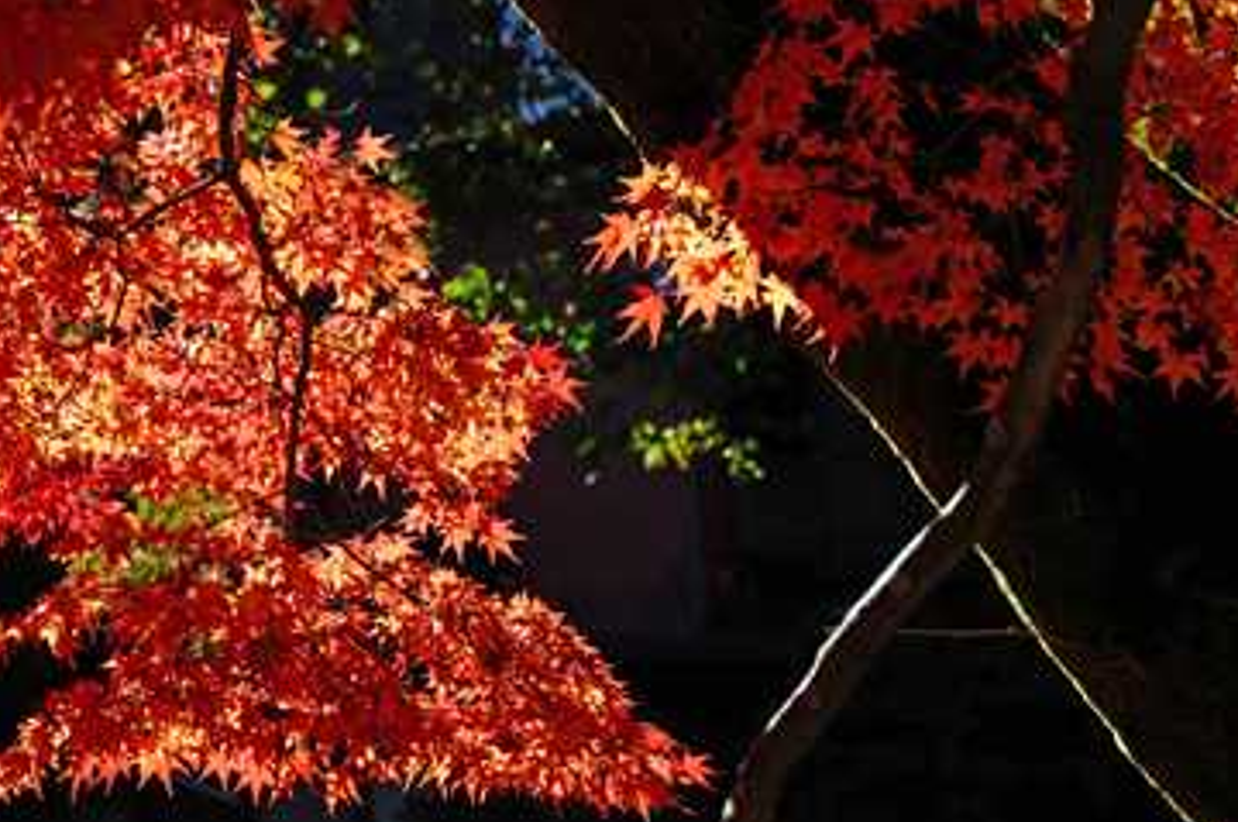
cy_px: 396
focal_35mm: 200
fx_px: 6868
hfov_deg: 10.3
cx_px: 567
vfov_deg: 6.8
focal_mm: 120
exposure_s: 1/640
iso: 1250
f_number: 13
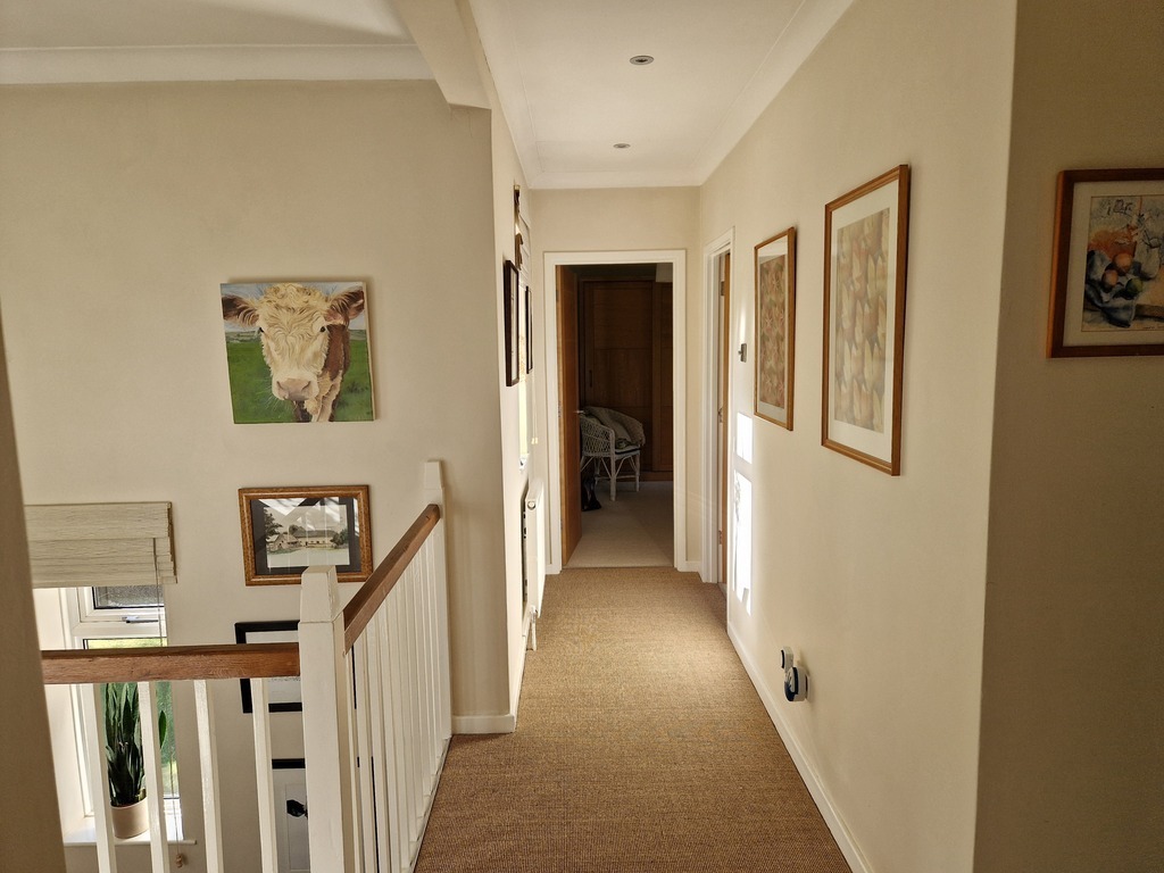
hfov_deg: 73.9
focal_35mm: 23
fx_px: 773
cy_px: 436
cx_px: 582
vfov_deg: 58.9
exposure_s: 1/180
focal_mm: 5.4
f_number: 1.8
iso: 64
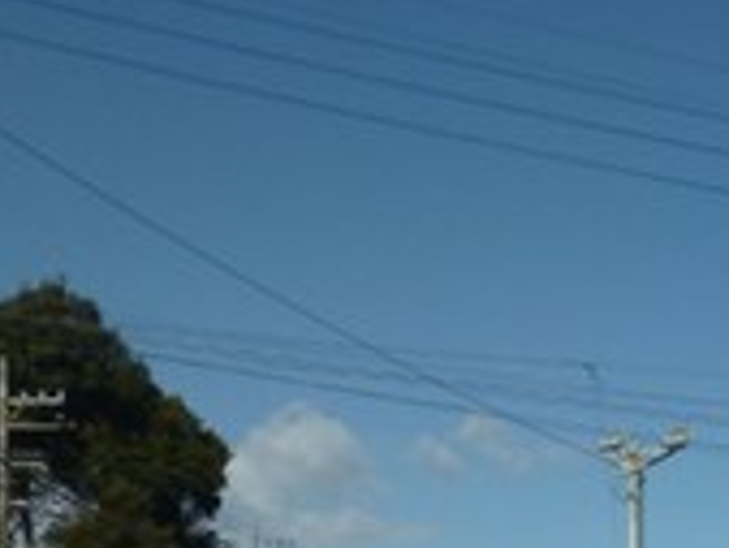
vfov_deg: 14.6
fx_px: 1918
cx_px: 720
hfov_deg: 20.8
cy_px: 936
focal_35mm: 91
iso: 100
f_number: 9
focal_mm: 4.3
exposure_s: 1/500
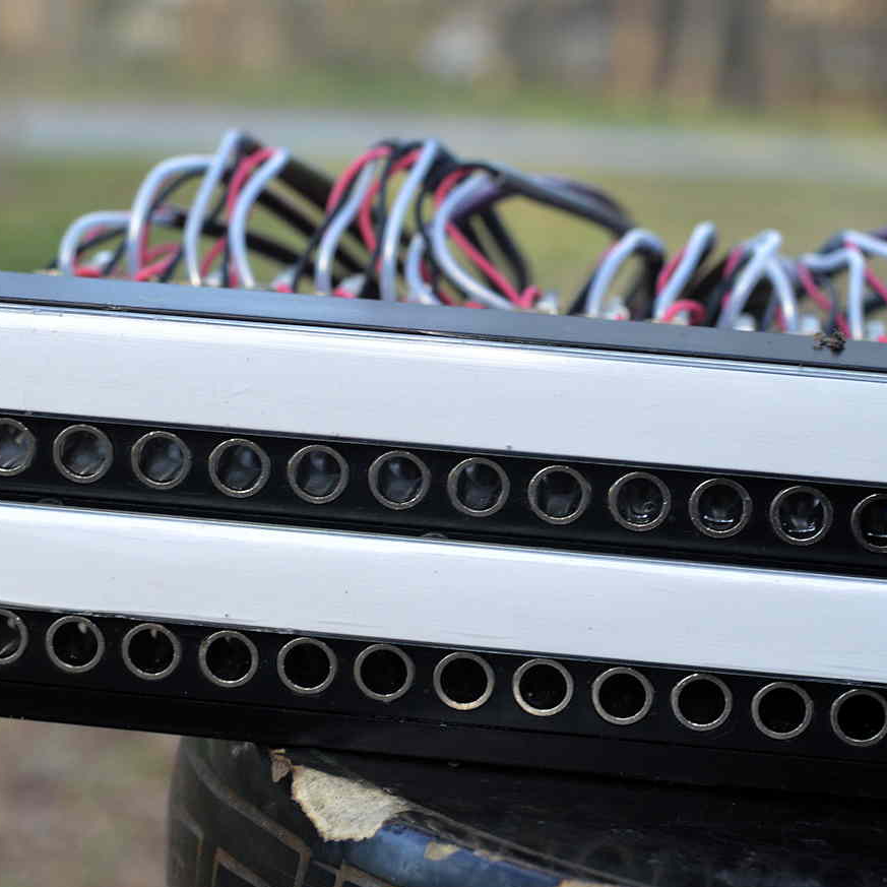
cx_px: 298
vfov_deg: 18.9
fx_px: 2663
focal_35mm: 92
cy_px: 567
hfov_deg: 18.9
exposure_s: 1/60
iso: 400
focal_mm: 35
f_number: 7.1
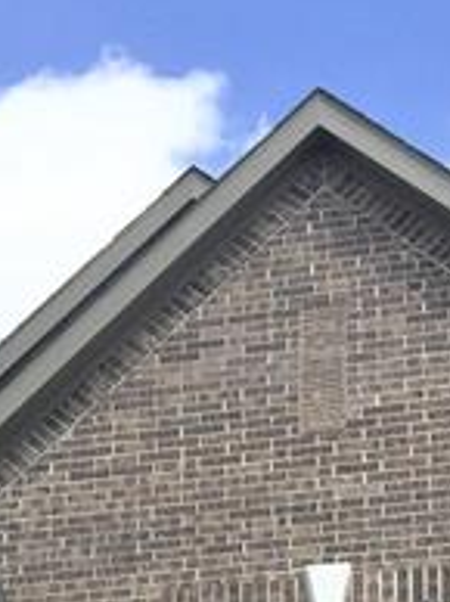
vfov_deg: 14.9
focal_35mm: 115
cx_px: 121
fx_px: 1998
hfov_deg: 12.8
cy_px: 1080
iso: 32
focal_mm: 4.15
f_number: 2.2
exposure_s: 1/1464
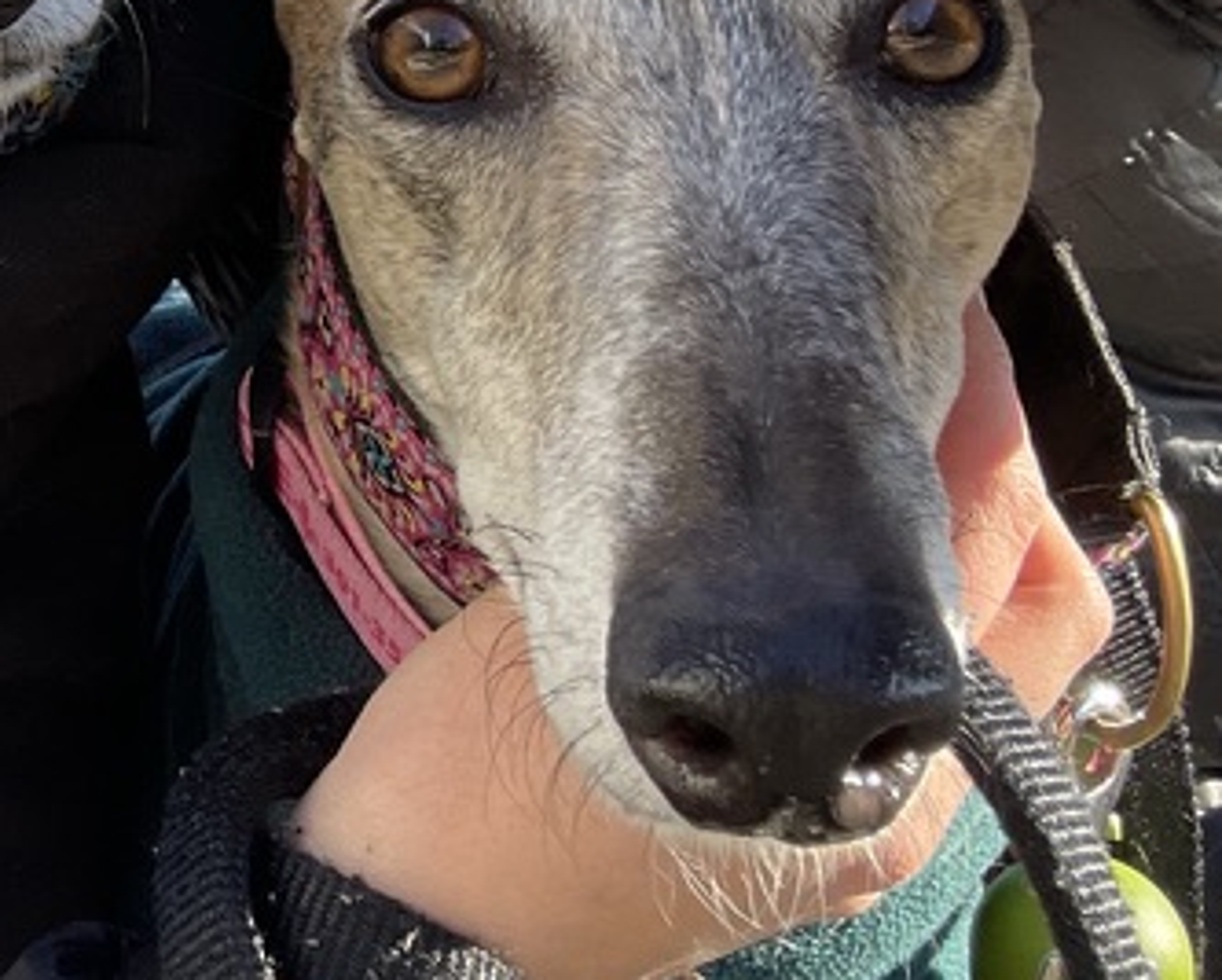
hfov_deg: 23.8
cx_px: -418
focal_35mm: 69
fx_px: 2498
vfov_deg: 20.6
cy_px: -224
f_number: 2.2
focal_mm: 2.71
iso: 25
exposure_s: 1/179
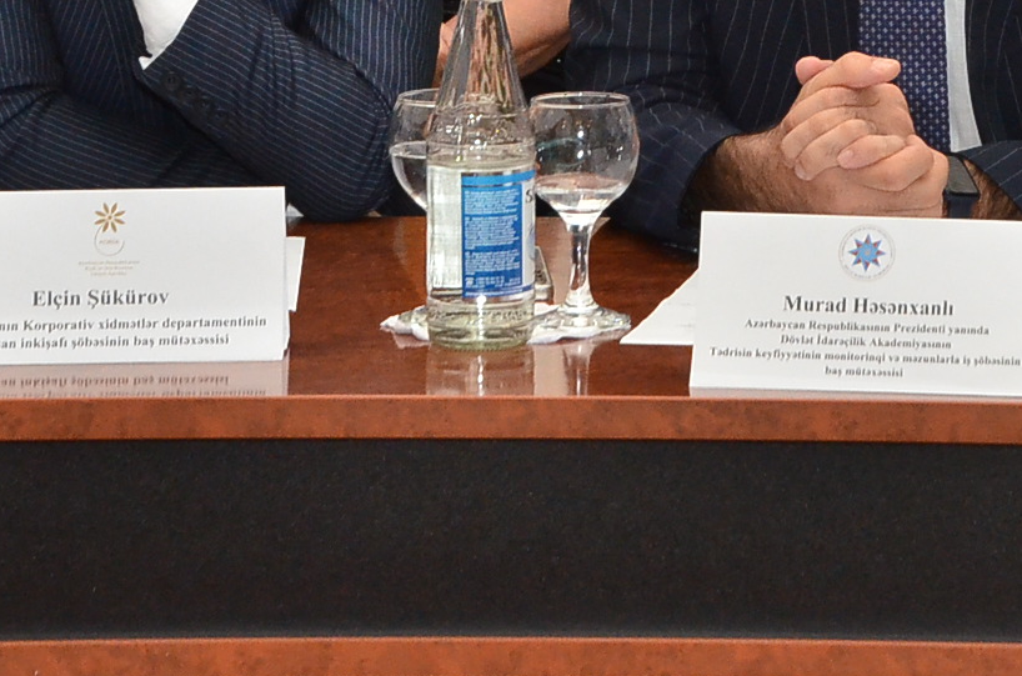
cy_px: -170
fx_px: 6145
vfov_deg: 6.3
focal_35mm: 217
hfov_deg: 9.4
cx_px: 1227
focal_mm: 48
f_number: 7.1
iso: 2200
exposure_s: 1/200
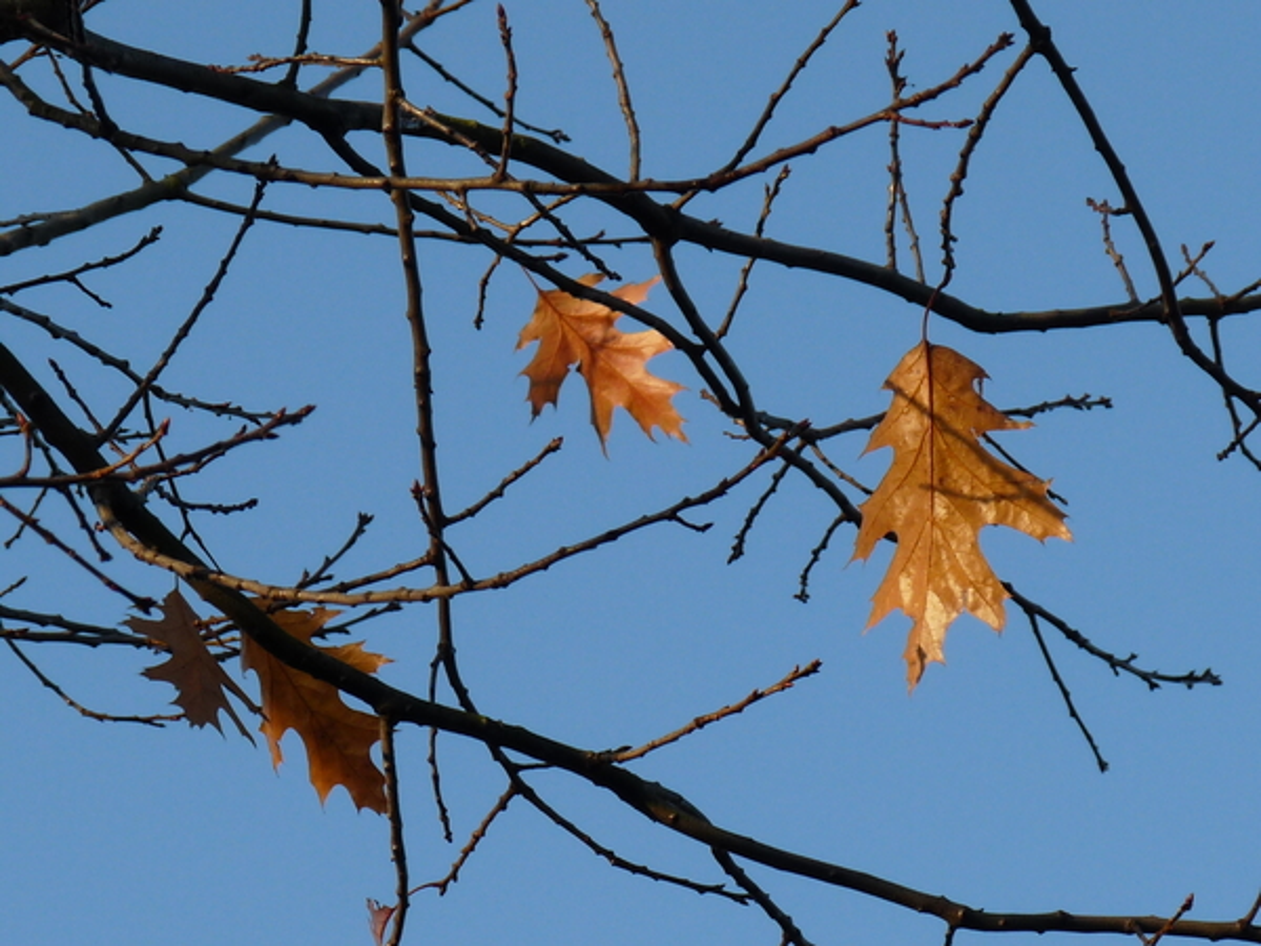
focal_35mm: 349
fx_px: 12713
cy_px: 473
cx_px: 630
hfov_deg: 5.7
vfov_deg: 4.3
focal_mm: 34.9
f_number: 5
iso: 100
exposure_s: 1/200
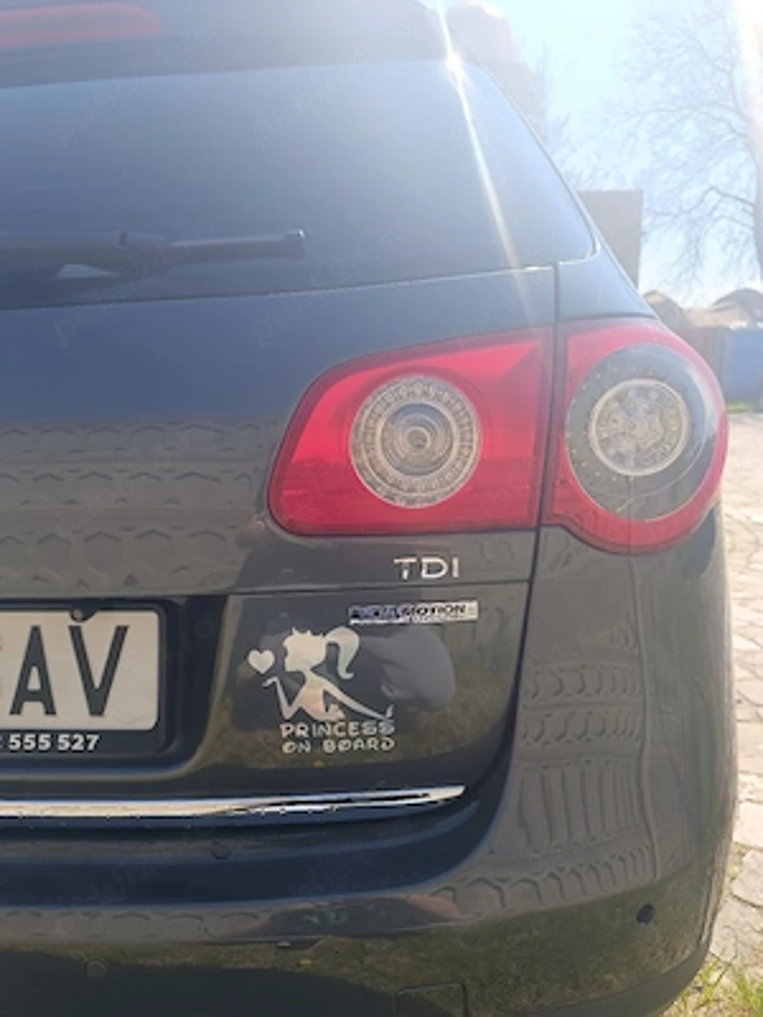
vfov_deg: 71.6
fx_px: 705
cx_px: 382
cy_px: 508
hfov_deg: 56.8
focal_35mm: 24
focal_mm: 6.14
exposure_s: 1/270
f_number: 1.65
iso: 50
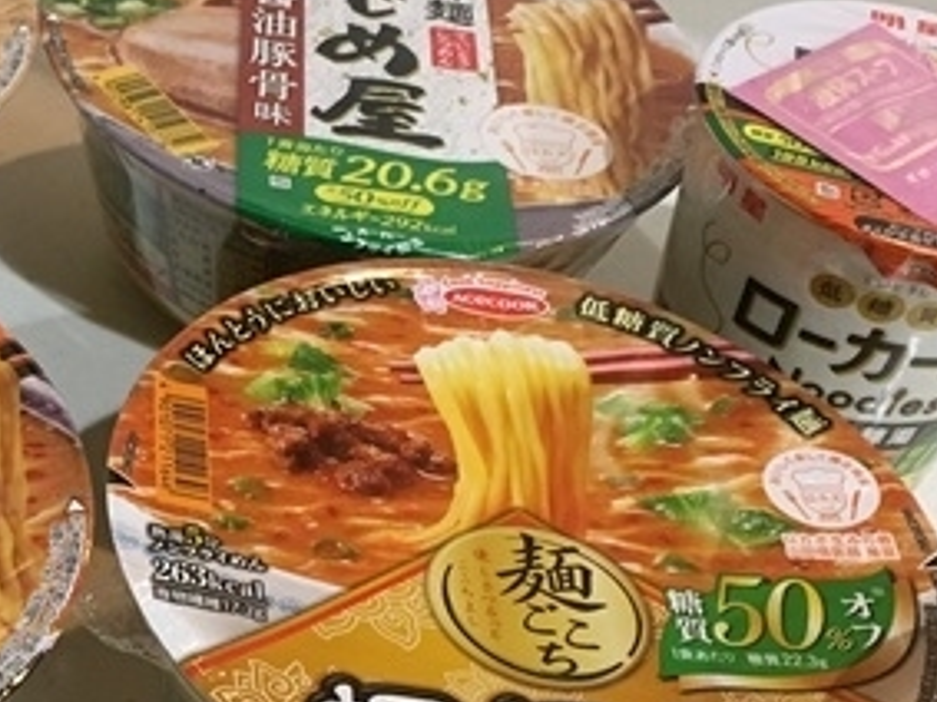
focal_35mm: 82
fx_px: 2219
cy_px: 523
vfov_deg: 17.9
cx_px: 17
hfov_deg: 23.0
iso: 125
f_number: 2.2
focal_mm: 4.15
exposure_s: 1/30
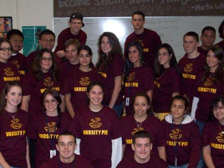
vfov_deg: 21.0
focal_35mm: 70
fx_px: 453
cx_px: 114
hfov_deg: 27.8
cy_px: 93
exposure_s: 1/161
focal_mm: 9
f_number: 3.4
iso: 400
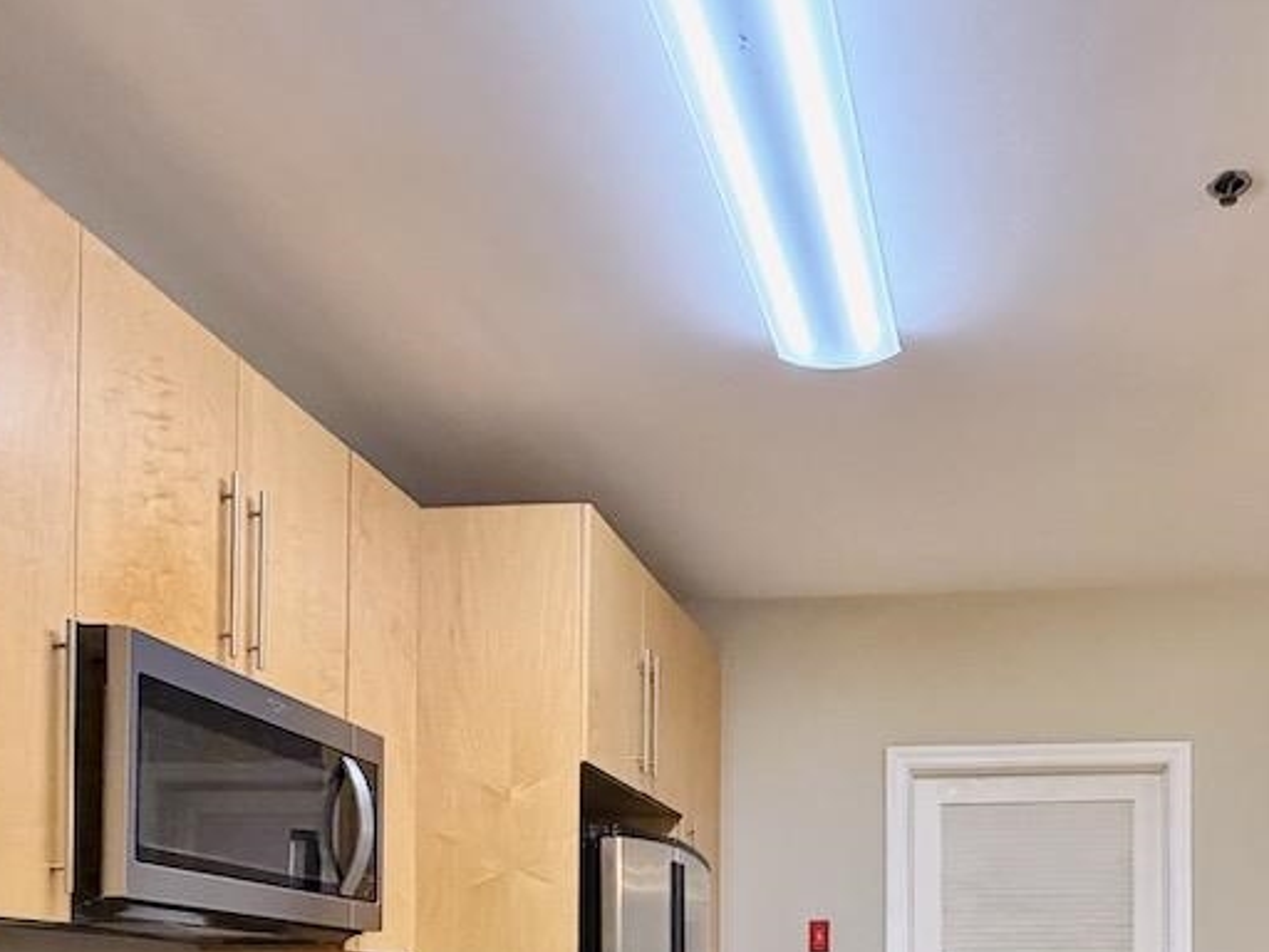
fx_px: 1283
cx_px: 917
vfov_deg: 36.0
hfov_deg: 50.9
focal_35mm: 35
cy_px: 987
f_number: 2.2
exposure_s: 1/60
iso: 400
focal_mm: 2.22
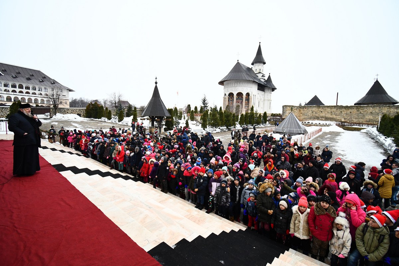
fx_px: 166
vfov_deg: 77.3
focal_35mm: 15
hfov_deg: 100.4
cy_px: 133
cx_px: 200
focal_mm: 10
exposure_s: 1/400
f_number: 4.5
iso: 800
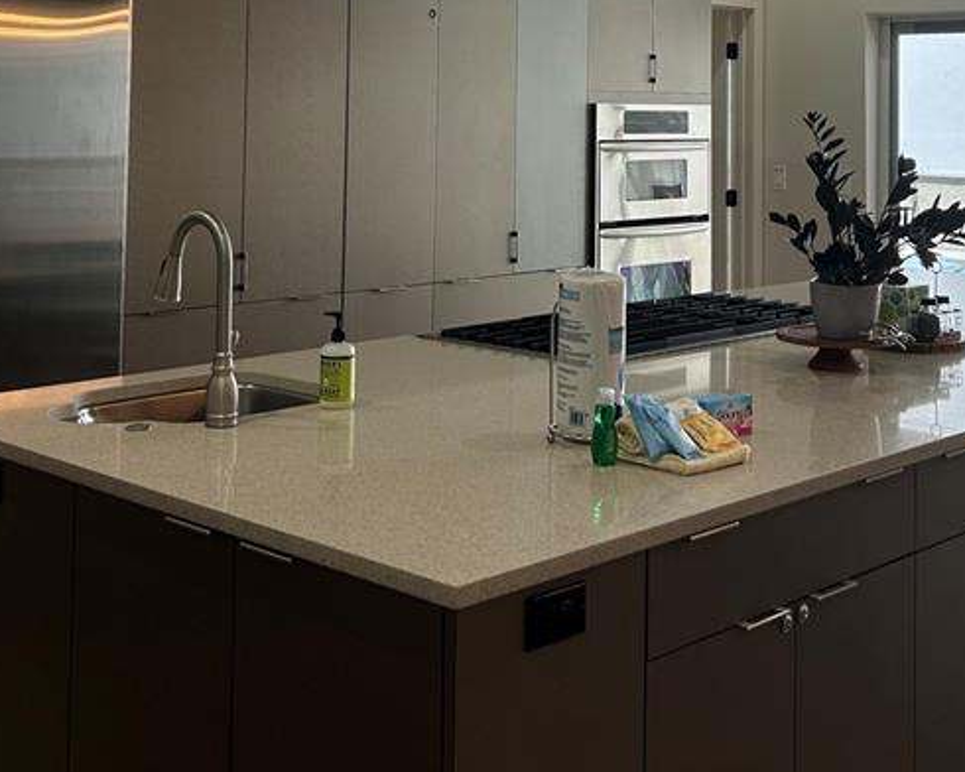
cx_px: 585
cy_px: 47
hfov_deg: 35.2
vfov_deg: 27.4
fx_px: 1514
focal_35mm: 53
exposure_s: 1/170
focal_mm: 5.7
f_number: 1.5
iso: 50
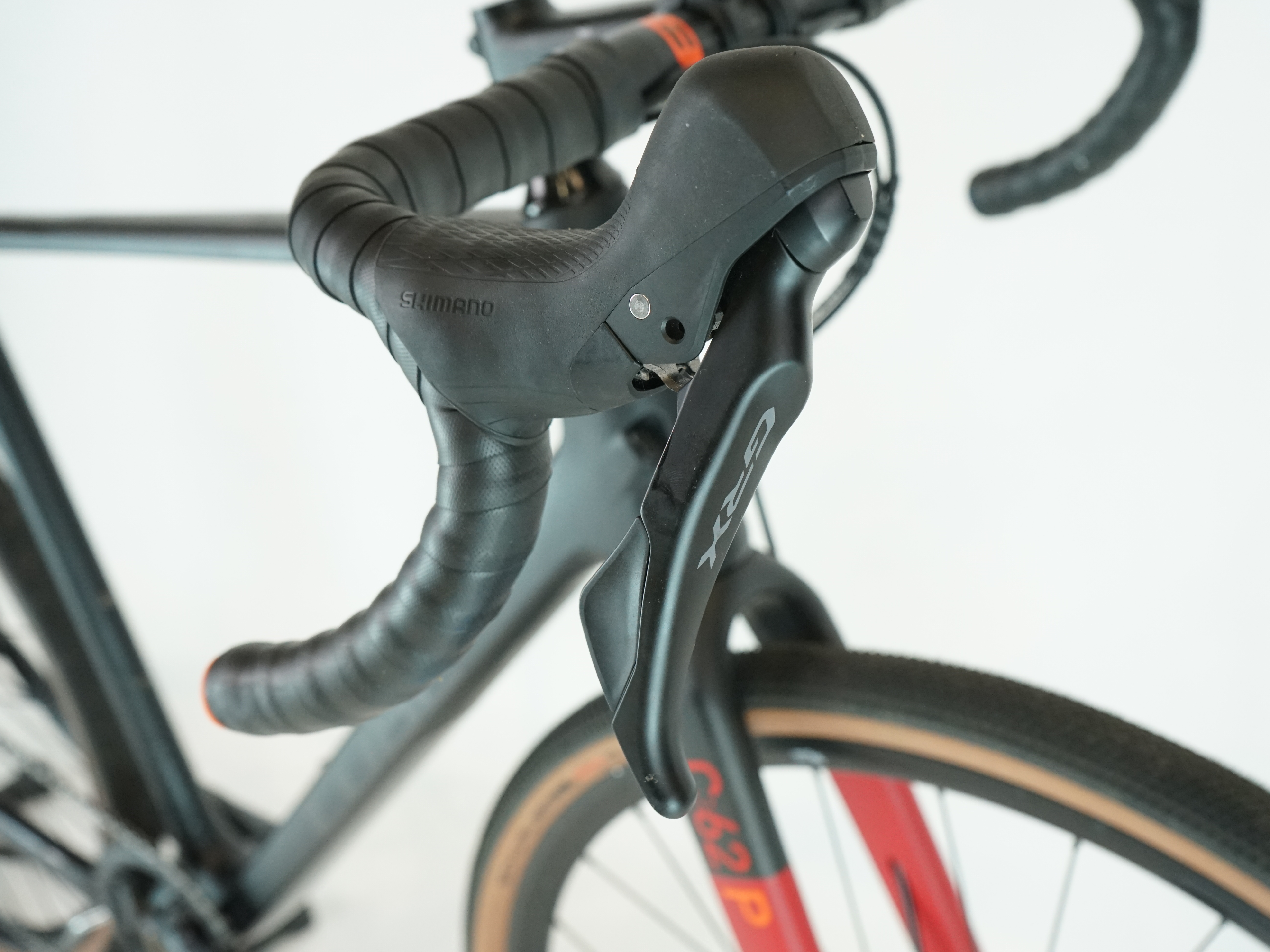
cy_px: 479
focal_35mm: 42
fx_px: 1541
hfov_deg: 44.7
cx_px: 703
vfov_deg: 34.4
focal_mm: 38
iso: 2500
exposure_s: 1/200
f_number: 6.3
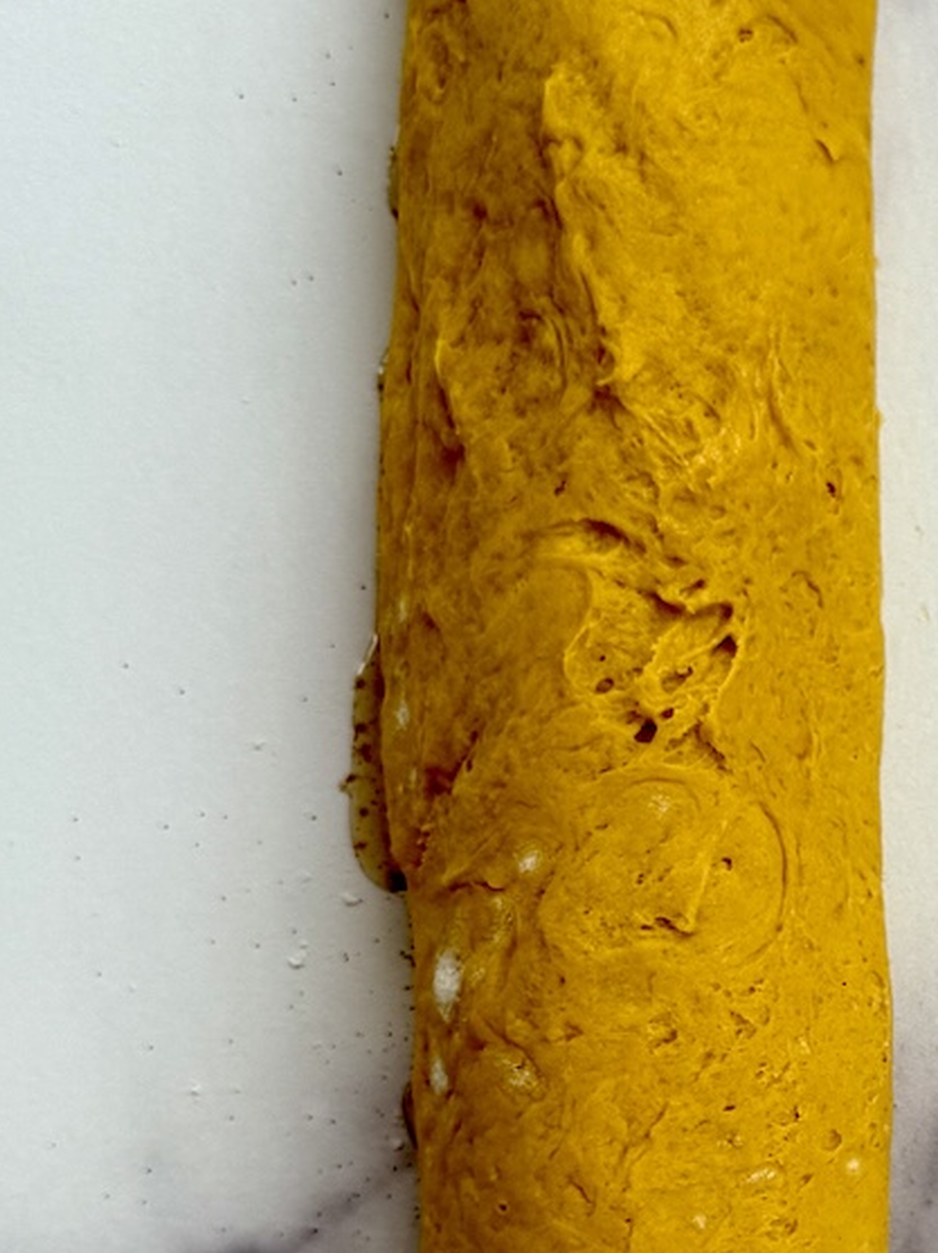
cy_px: 1057
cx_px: 983
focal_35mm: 69
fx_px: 2496
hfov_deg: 20.5
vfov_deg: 27.4
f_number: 1.78
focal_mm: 6.76
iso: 80
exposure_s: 1/607
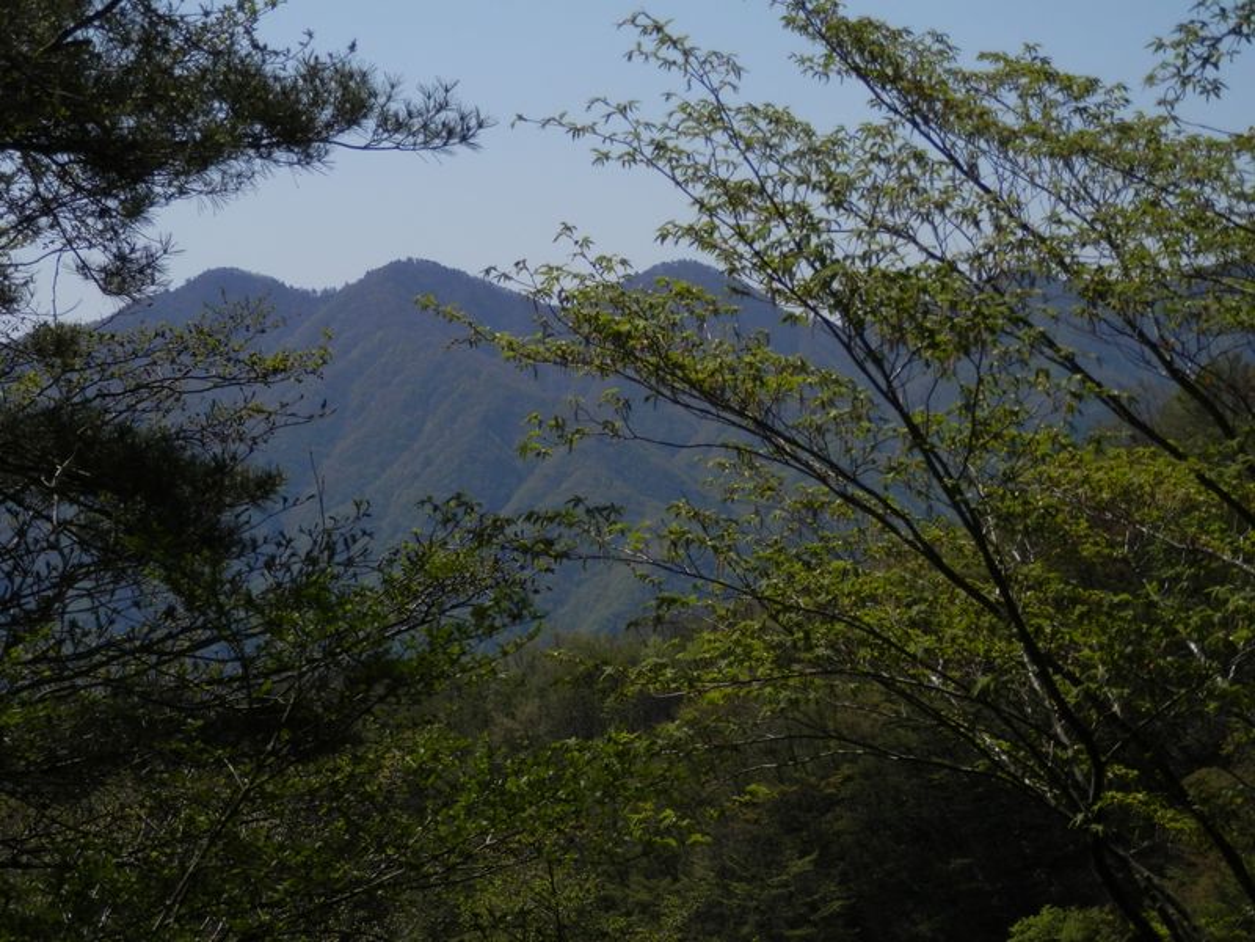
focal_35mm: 80
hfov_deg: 24.4
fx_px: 2900
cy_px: 471
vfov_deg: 18.4
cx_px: 628
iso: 100
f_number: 13.1
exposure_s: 1/200
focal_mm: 14.4
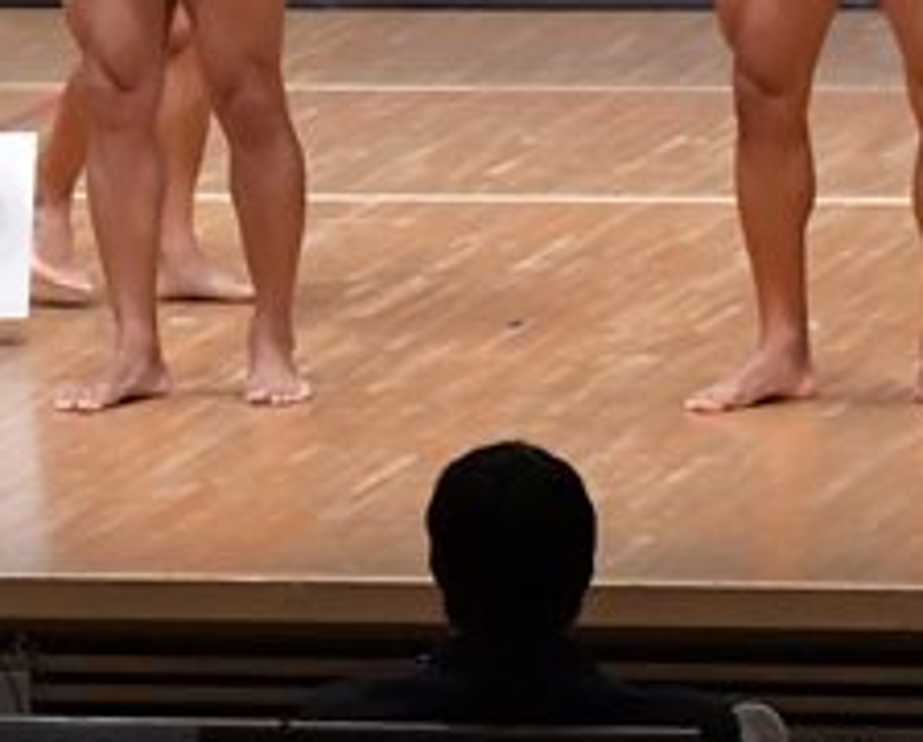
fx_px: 13299
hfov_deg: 4.0
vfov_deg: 3.2
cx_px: 101
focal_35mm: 486
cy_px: -70
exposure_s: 1/400
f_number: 5.6
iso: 8000
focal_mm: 100
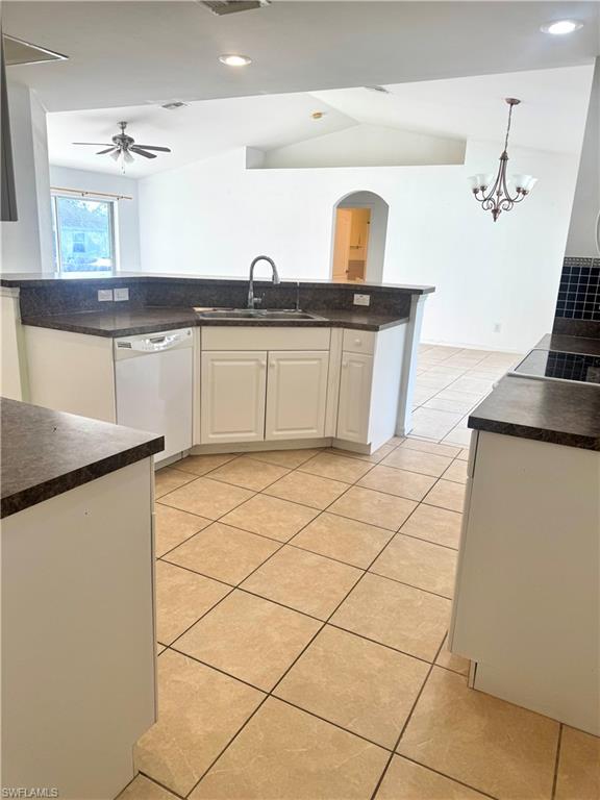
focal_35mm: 24
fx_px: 555
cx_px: 300
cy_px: 400
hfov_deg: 56.8
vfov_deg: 71.6
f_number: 1.78
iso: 64
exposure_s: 1/181
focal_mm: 6.76
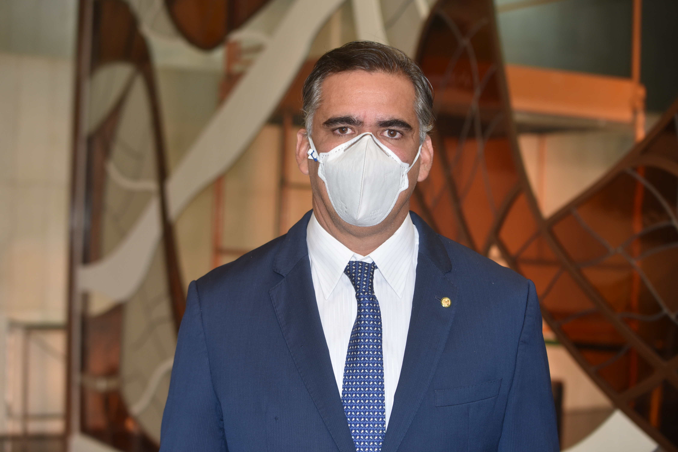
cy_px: 226
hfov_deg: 28.8
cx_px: 339
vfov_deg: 19.5
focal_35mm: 70
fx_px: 1318
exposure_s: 1/60
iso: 500
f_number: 4.5
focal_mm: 70
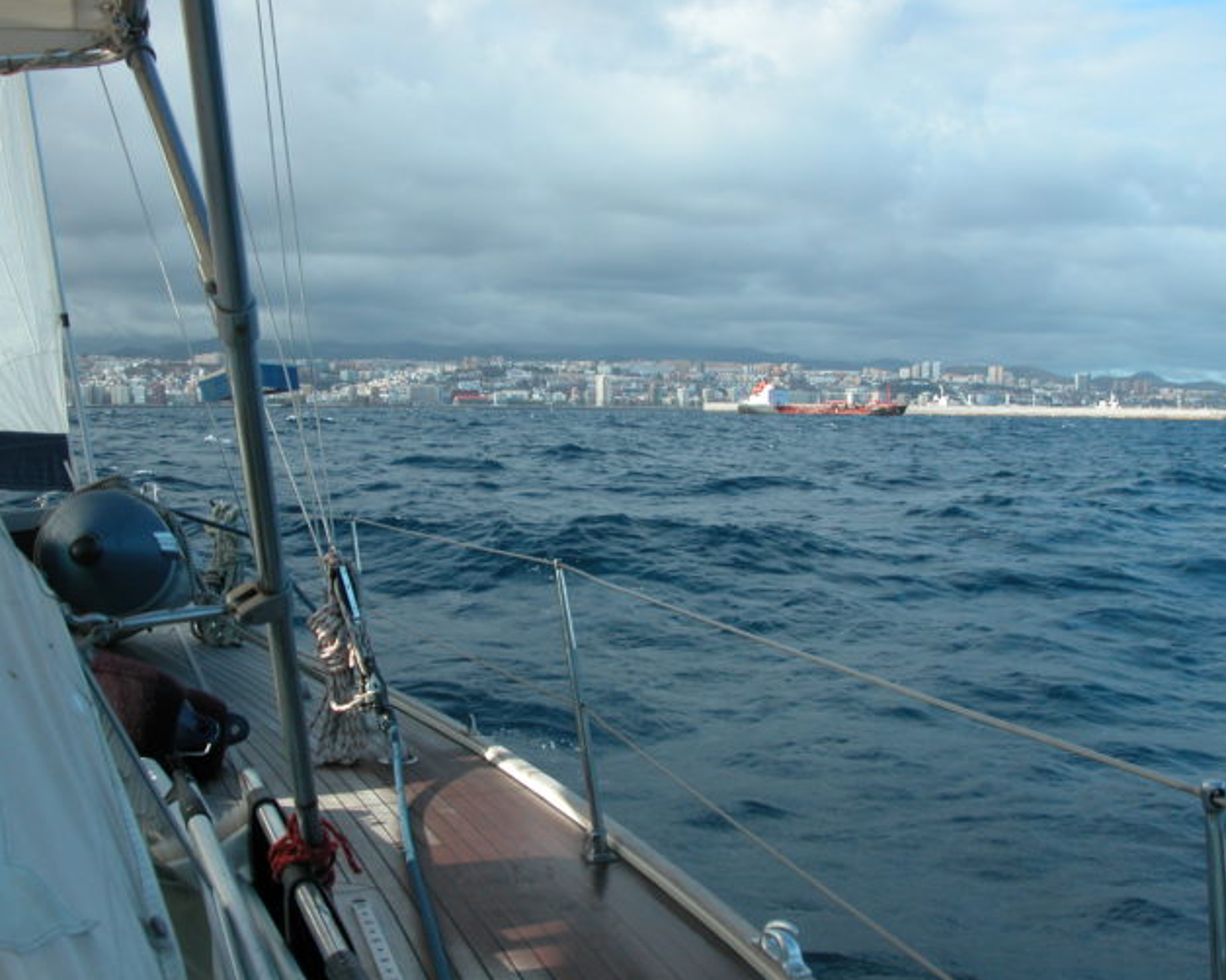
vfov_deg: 40.1
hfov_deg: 49.1
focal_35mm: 37
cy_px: 494
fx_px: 1342
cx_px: 617
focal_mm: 8.9
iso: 100
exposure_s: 1/300
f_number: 5
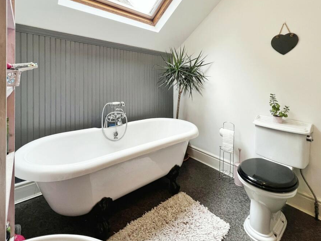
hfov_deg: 98.0
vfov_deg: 81.8
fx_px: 139
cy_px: 117
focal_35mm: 15
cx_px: 149
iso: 100
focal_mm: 1.57
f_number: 1.8
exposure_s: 1/100
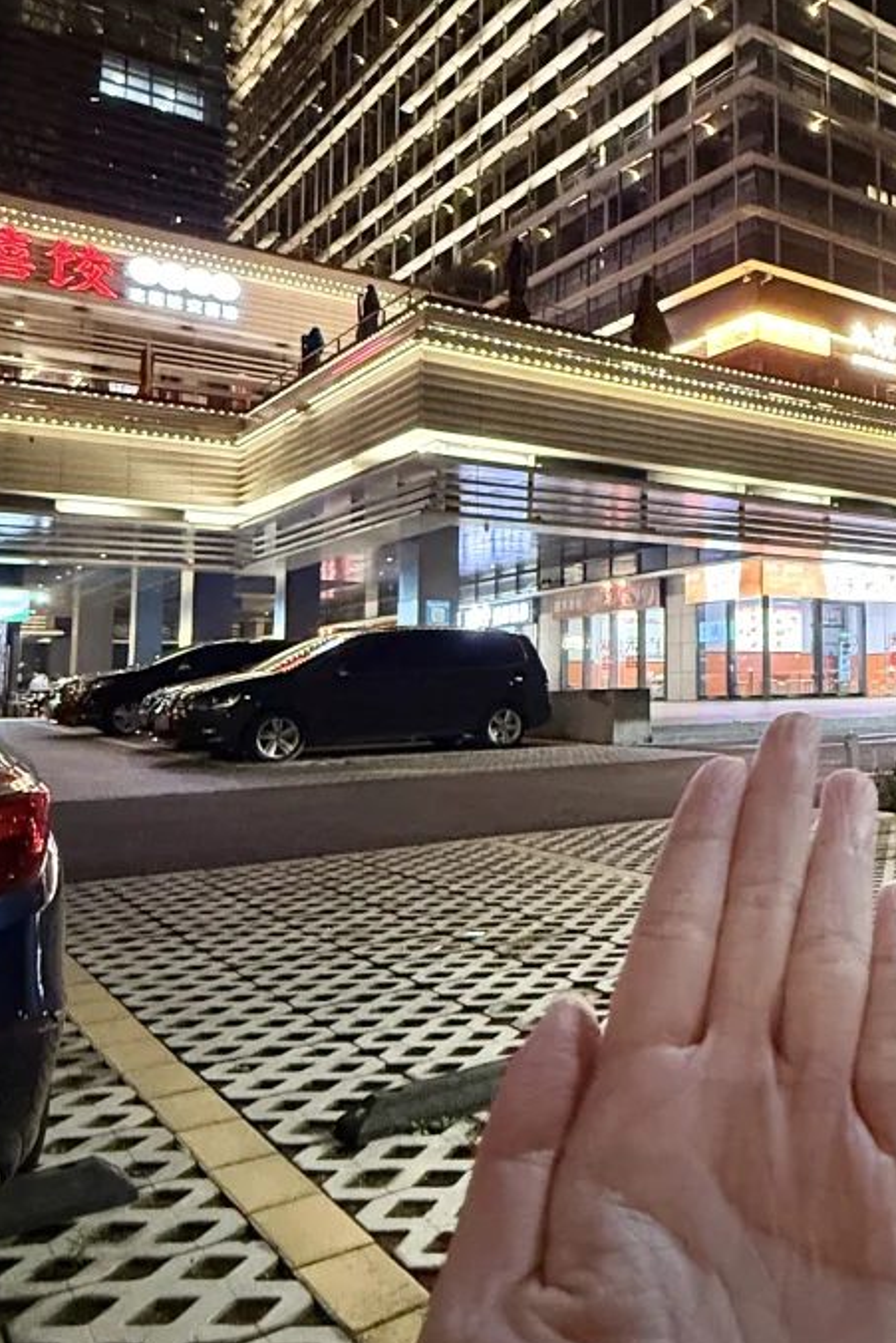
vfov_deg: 60.1
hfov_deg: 37.2
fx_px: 1157
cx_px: 928
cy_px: 592
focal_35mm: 31
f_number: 2.2
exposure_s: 1/50
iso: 800
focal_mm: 2.22
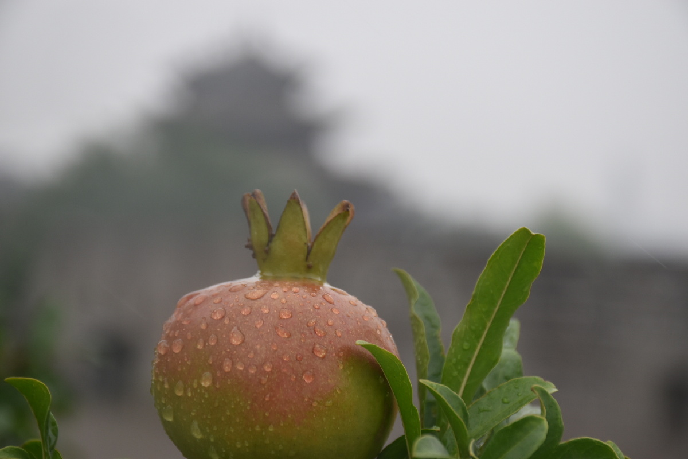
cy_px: 230
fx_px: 2580
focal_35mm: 135
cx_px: 344
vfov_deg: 10.2
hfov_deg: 15.2
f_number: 8
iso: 400
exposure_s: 1/250
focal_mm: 90
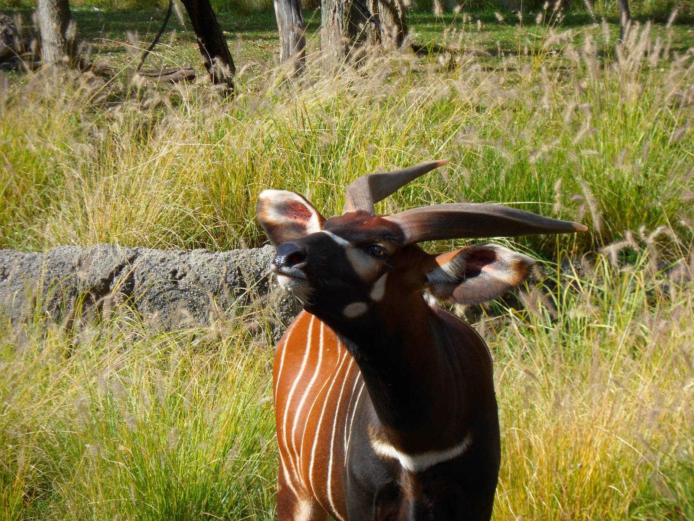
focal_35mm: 201
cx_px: 347
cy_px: 260
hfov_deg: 9.8
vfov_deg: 7.4
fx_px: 4030
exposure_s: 1/250
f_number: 5.6
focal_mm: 36.2
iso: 80
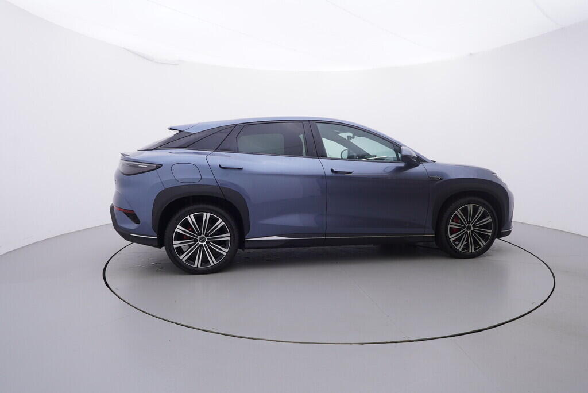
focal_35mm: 22
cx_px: 294
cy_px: 196
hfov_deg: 77.3
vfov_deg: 56.2
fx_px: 368
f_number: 5
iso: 200
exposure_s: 1/80
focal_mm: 15
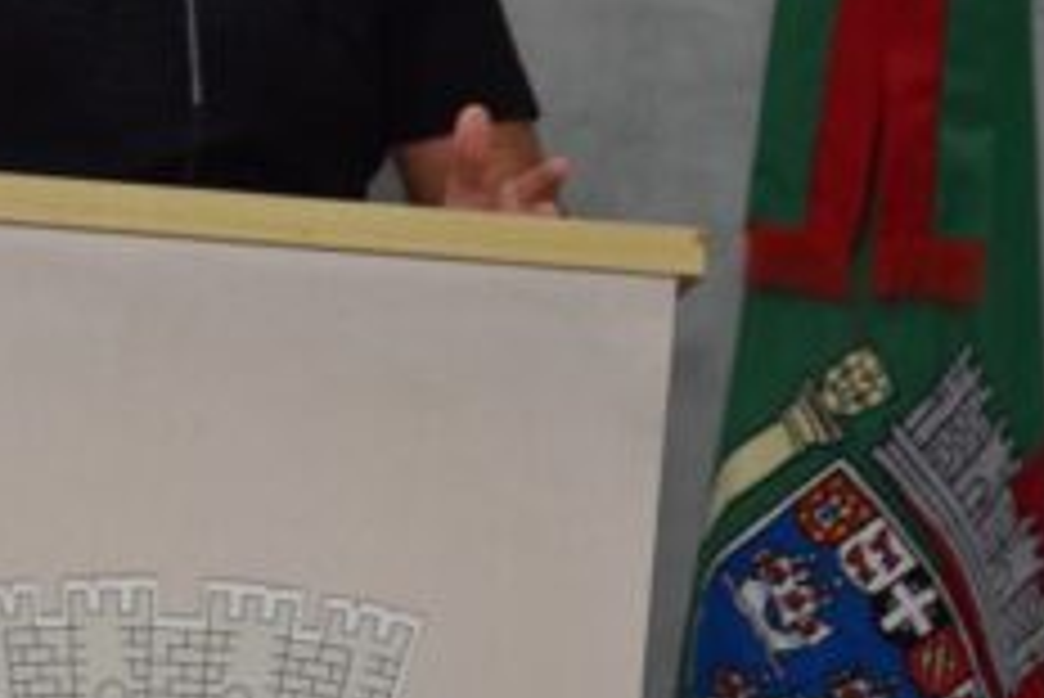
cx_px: 63
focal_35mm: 360
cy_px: 155
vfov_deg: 3.8
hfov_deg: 5.7
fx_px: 10434
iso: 800
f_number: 5.3
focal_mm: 75
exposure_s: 1/80
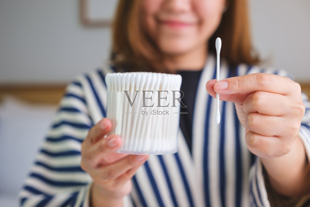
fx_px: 551
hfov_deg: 31.4
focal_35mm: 64
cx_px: 155
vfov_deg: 21.2
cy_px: 104
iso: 160
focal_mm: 42.7
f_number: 2.8
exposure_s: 1/70
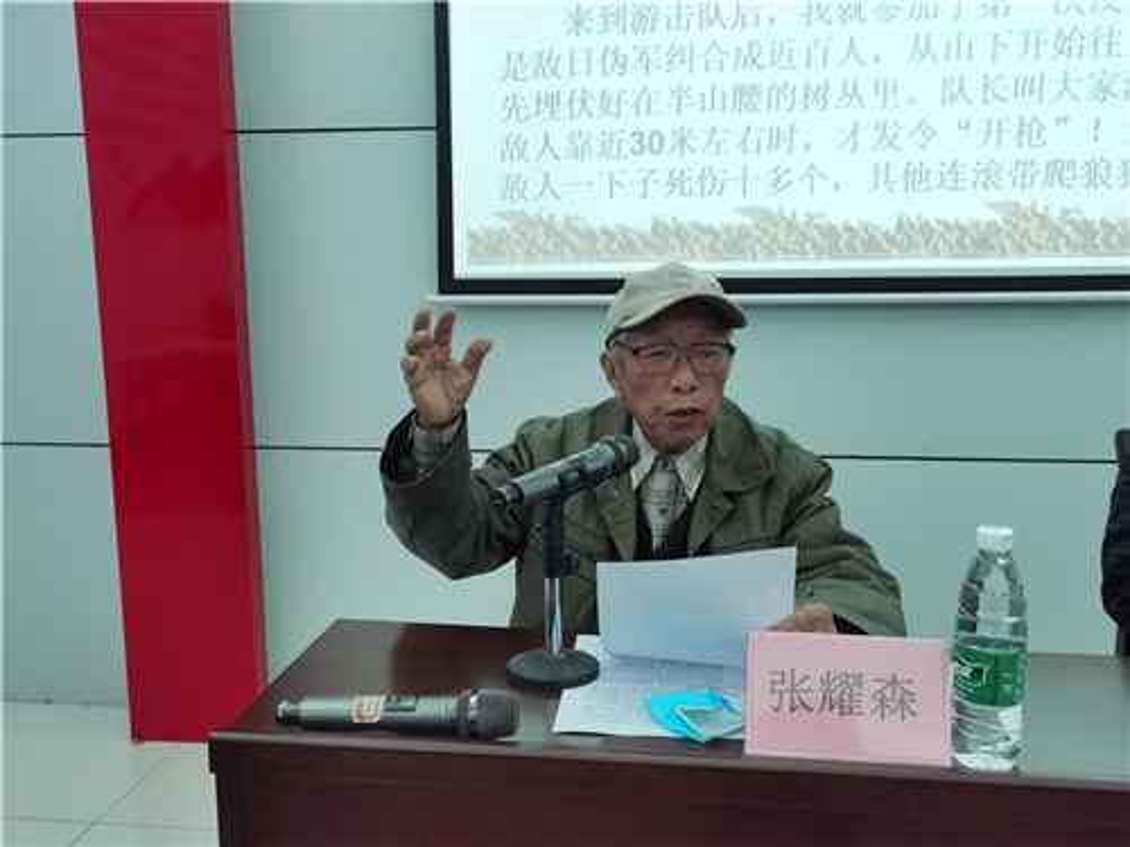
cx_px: 565
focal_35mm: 37
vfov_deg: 38.7
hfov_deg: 50.1
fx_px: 1208
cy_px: 424
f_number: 1.8
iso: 160
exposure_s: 1/100
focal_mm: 5.58
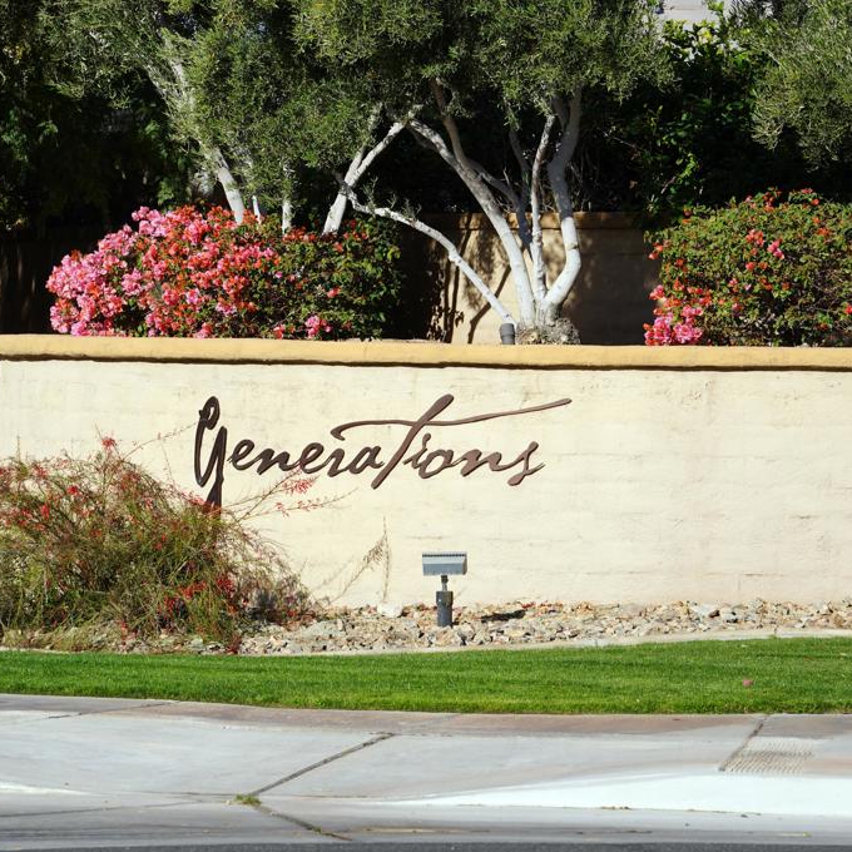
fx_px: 7129
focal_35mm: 256
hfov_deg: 6.8
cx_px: 382
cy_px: 427
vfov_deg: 6.8
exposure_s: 1/250
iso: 100
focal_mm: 200
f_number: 9
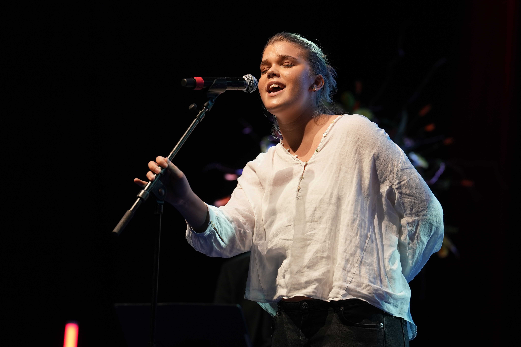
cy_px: 174
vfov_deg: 6.8
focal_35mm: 201
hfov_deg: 10.2
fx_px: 2909
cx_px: 261
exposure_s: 1/250
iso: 800
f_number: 4
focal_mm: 200
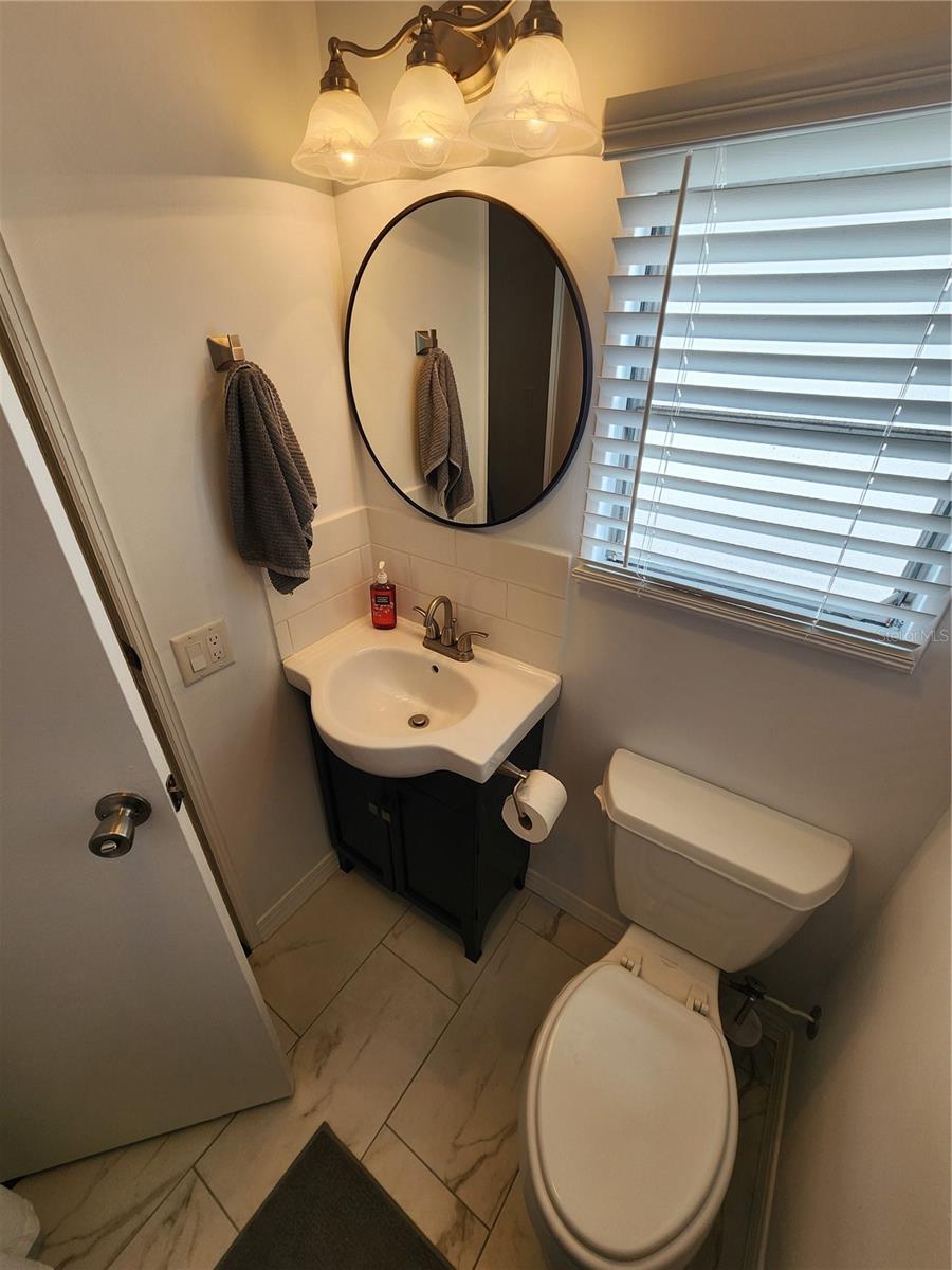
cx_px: 476
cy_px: 635
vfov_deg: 106.2
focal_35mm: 13
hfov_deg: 89.9
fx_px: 477
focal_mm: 2.2
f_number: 2.2
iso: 50
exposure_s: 1/165
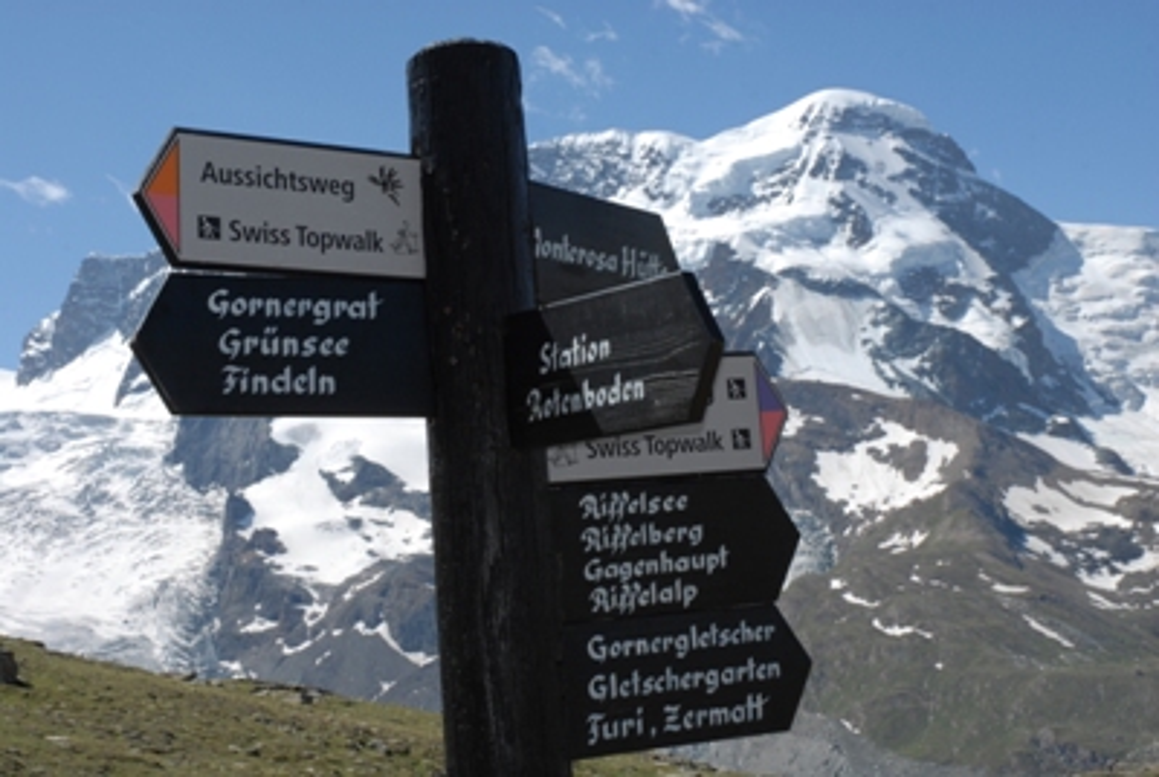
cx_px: 580
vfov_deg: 23.9
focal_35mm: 57
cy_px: 388
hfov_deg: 35.0
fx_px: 1838
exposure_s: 1/125
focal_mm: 38
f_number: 13
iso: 160
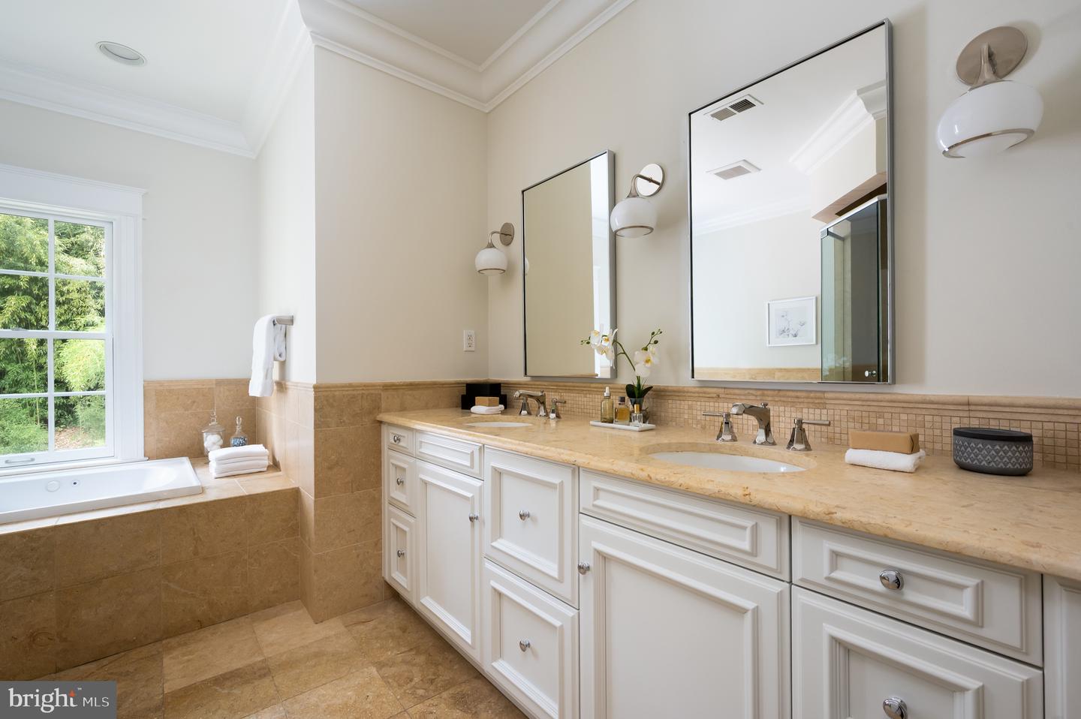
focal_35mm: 16
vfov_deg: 75.4
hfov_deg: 98.6
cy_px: 360
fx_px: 465
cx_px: 540
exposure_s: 1/6
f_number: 10
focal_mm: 15.5
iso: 800
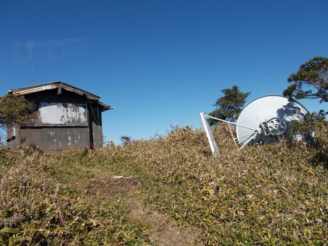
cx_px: 164
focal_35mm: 26
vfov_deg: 53.1
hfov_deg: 67.3
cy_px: 123
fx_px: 246
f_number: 8
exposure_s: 1/200
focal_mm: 4.6
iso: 80
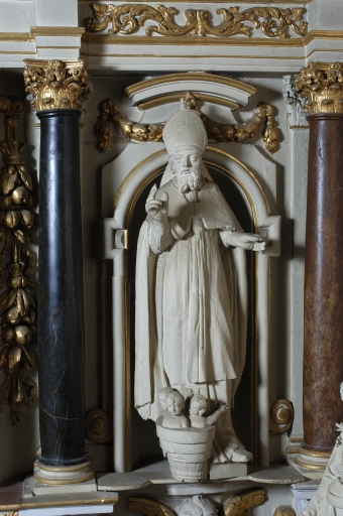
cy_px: 258
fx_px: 817
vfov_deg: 35.1
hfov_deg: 23.7
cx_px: 172
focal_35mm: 57
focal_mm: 38
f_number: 20
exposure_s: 1/60
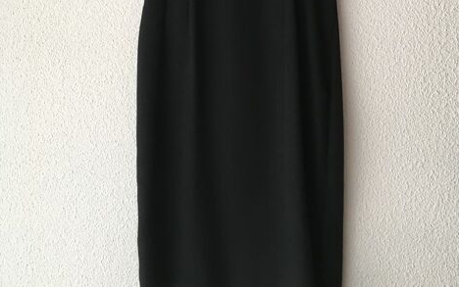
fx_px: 526
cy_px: 1
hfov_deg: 47.2
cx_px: 233
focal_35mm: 42
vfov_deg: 28.7
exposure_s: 1/33
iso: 100
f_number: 2.2
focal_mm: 4.15
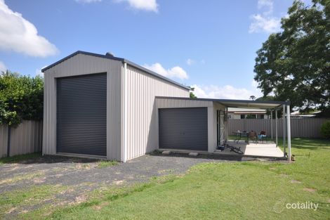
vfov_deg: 56.1
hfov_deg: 77.3
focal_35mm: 22
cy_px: 110
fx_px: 206
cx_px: 165
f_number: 9
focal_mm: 15
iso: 200
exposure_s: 1/320
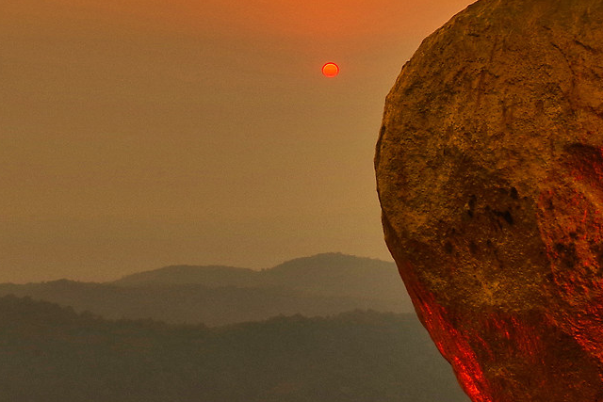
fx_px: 1508
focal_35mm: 90
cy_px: 110
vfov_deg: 15.1
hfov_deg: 22.5
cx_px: 206
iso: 100
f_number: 22
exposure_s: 1/3.33
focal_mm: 24
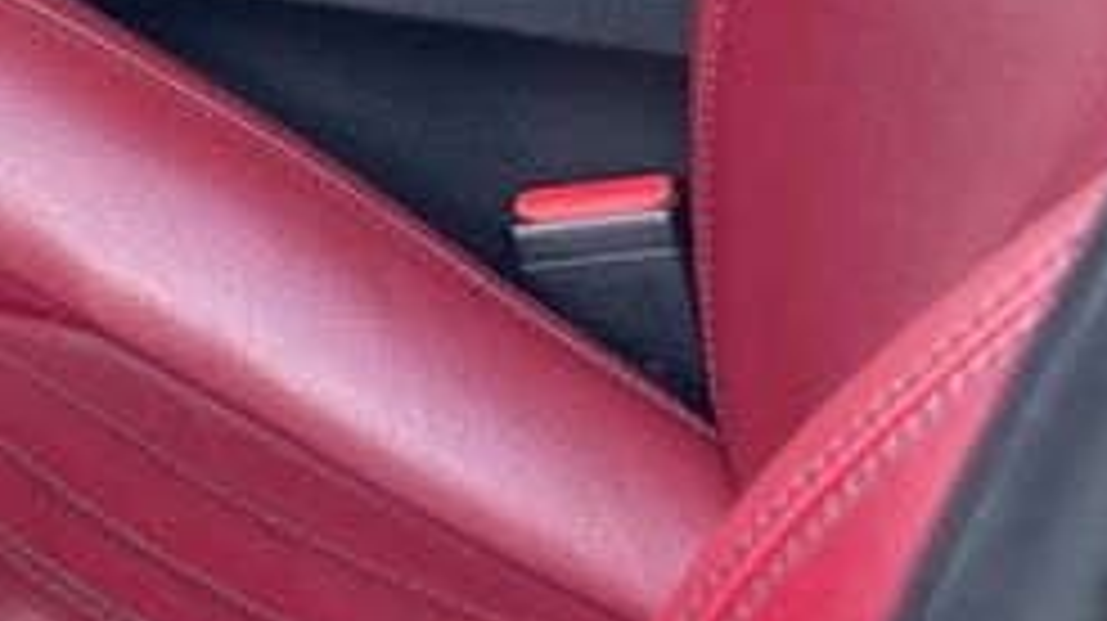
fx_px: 3461
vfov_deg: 9.6
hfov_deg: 16.1
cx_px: -724
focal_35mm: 118
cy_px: -562
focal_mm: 5.1
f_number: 1.6
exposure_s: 1/121
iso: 64
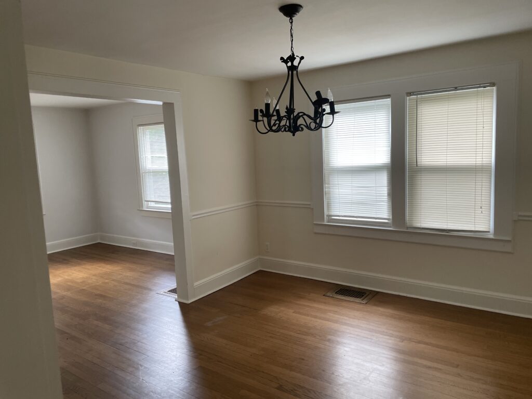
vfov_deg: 53.1
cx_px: 266
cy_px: 200
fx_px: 400
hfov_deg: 67.3
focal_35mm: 26
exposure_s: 1/120
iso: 125
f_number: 1.6
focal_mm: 4.2
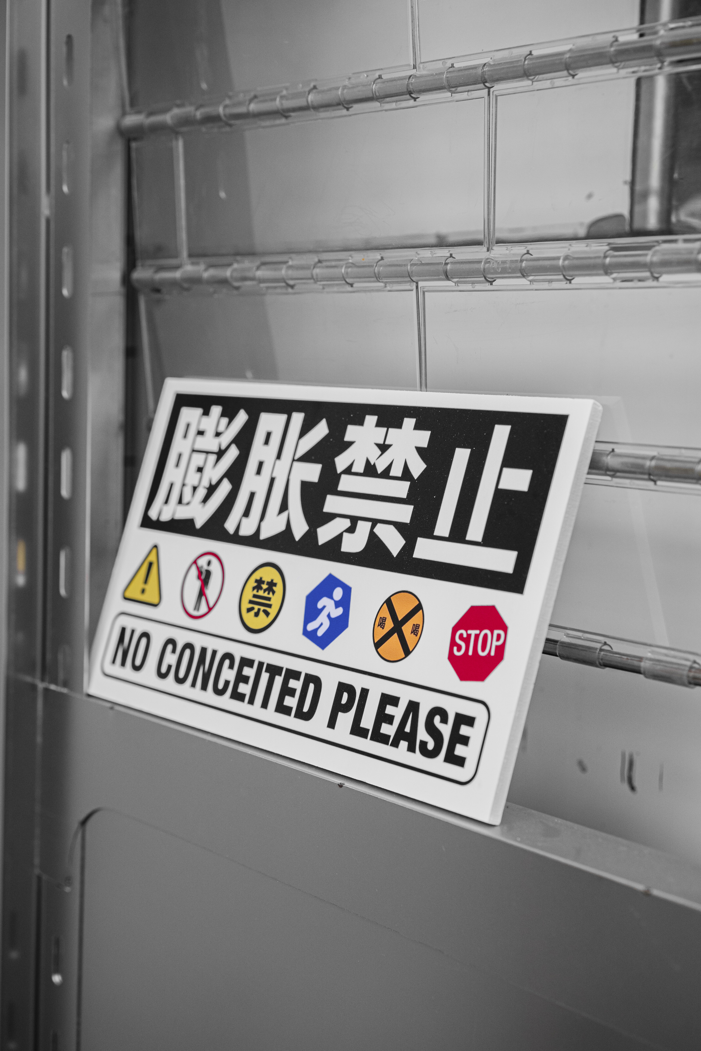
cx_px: 350
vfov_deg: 36.2
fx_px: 1606
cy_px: 526
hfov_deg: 24.6
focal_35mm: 55
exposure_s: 1/250
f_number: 4
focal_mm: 55
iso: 640
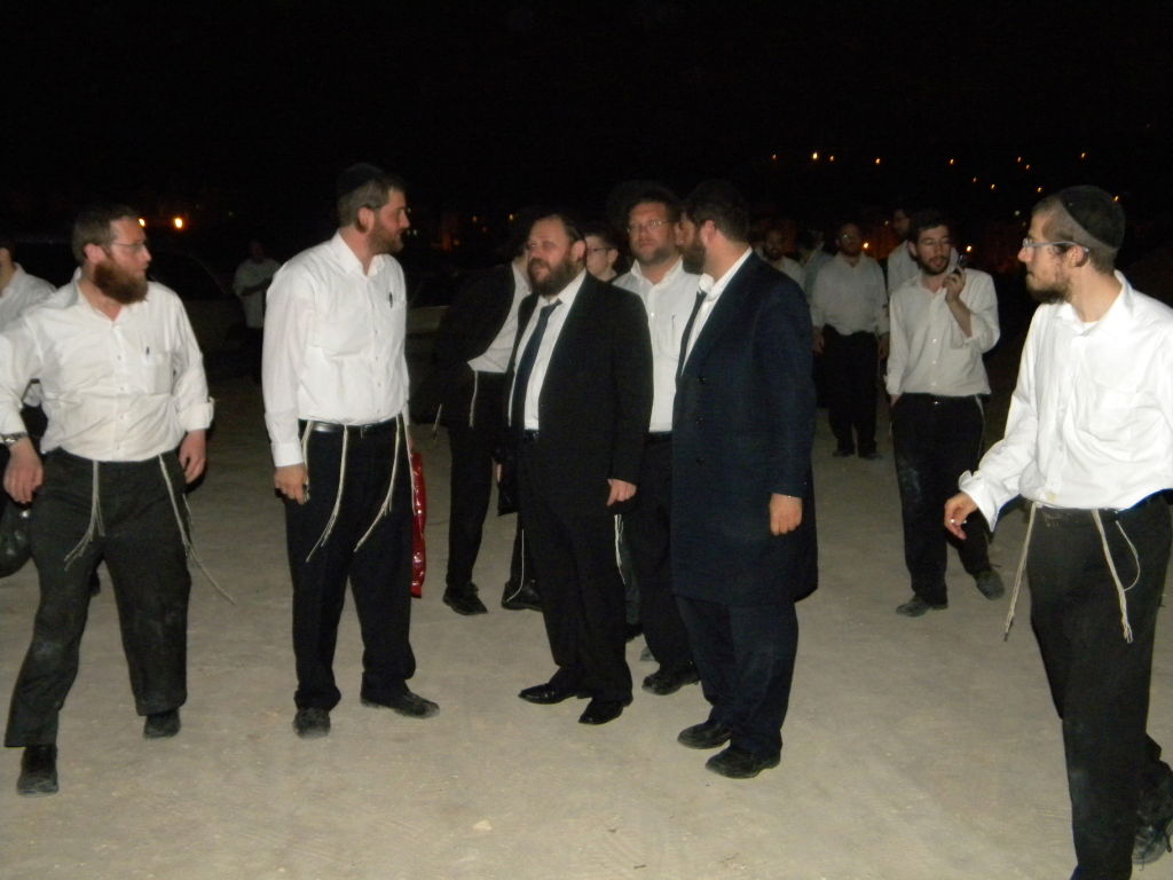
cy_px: 440
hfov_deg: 45.8
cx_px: 586
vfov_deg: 35.1
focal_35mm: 41
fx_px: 1389
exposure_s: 1/30
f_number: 3.8
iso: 552
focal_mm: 7.3
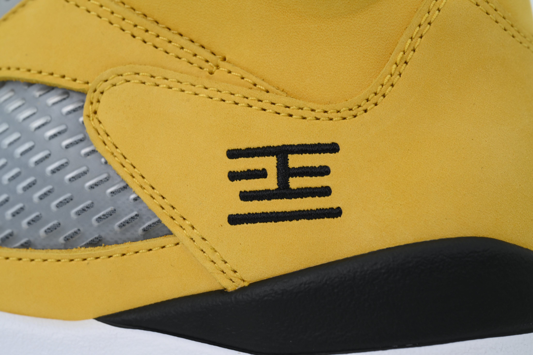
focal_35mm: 86
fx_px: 1273
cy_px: 178
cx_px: 266
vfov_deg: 15.9
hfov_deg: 23.6
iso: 400
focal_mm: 86
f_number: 11
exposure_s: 1/100
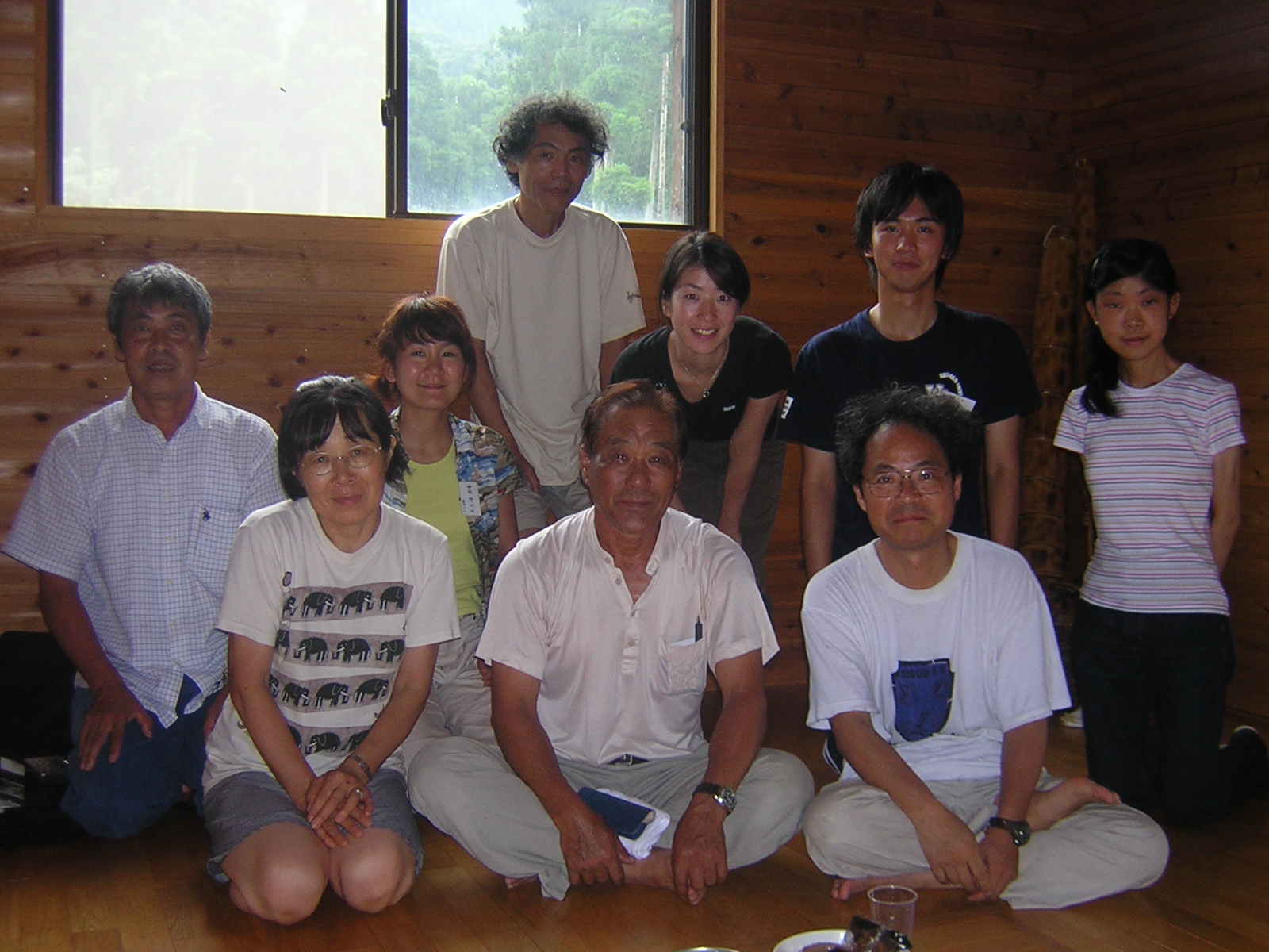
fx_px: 1466
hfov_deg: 46.8
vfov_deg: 36.0
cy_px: 476
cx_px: 634
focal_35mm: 40
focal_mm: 5.2
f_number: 2.7
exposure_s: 1/60.1
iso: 165
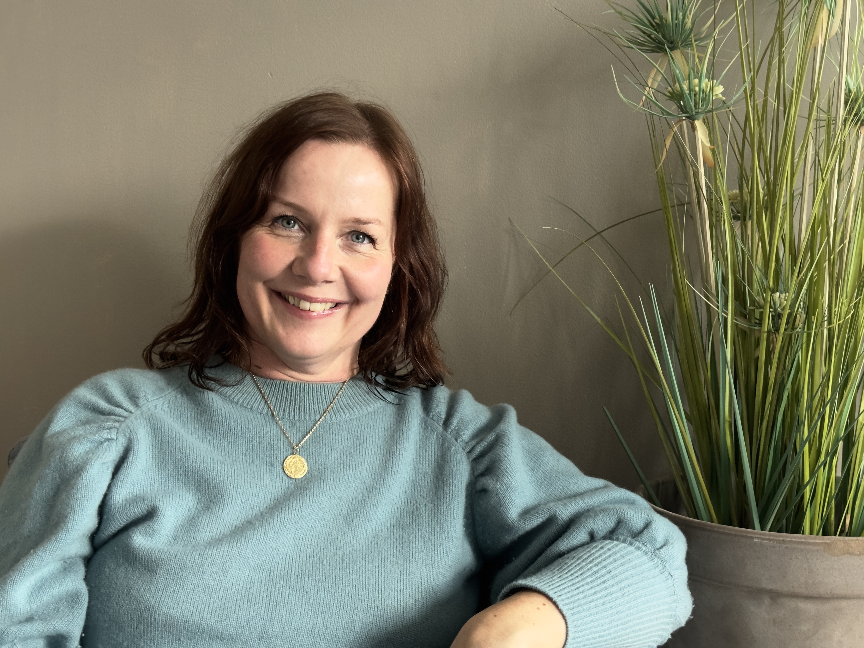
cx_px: 432
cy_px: 324
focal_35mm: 48
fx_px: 1198
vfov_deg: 30.3
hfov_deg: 39.7
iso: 250
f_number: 1.78
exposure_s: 1/50
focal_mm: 6.86
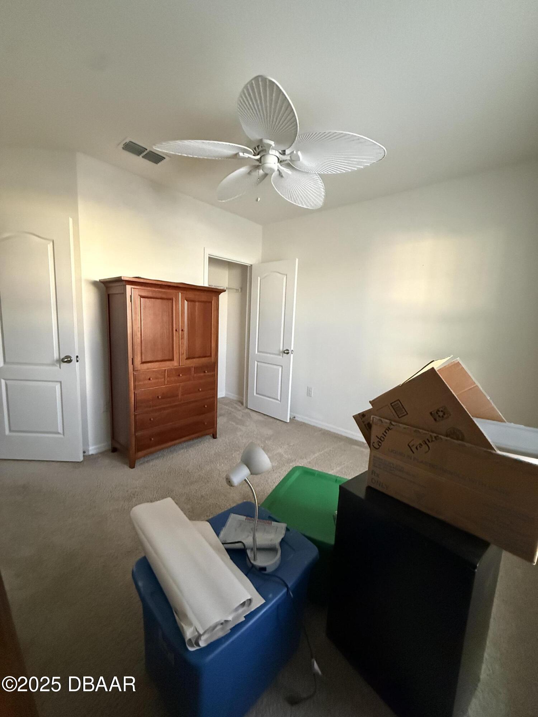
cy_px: 358
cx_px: 269
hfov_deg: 85.7
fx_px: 290
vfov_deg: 102.1
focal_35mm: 14
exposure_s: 1/60
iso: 1000
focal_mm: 2.22
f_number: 2.2
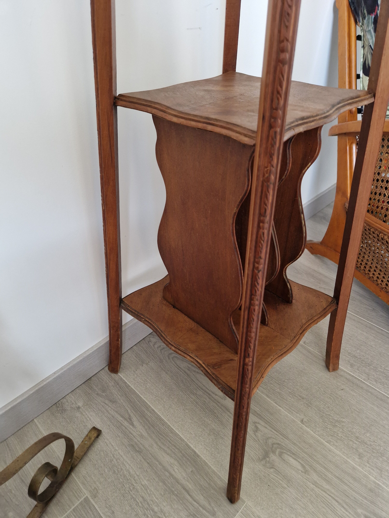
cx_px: 194
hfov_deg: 58.9
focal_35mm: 23
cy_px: 259
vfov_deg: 73.9
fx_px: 345
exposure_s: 1/100
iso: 80
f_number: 1.8
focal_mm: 5.4
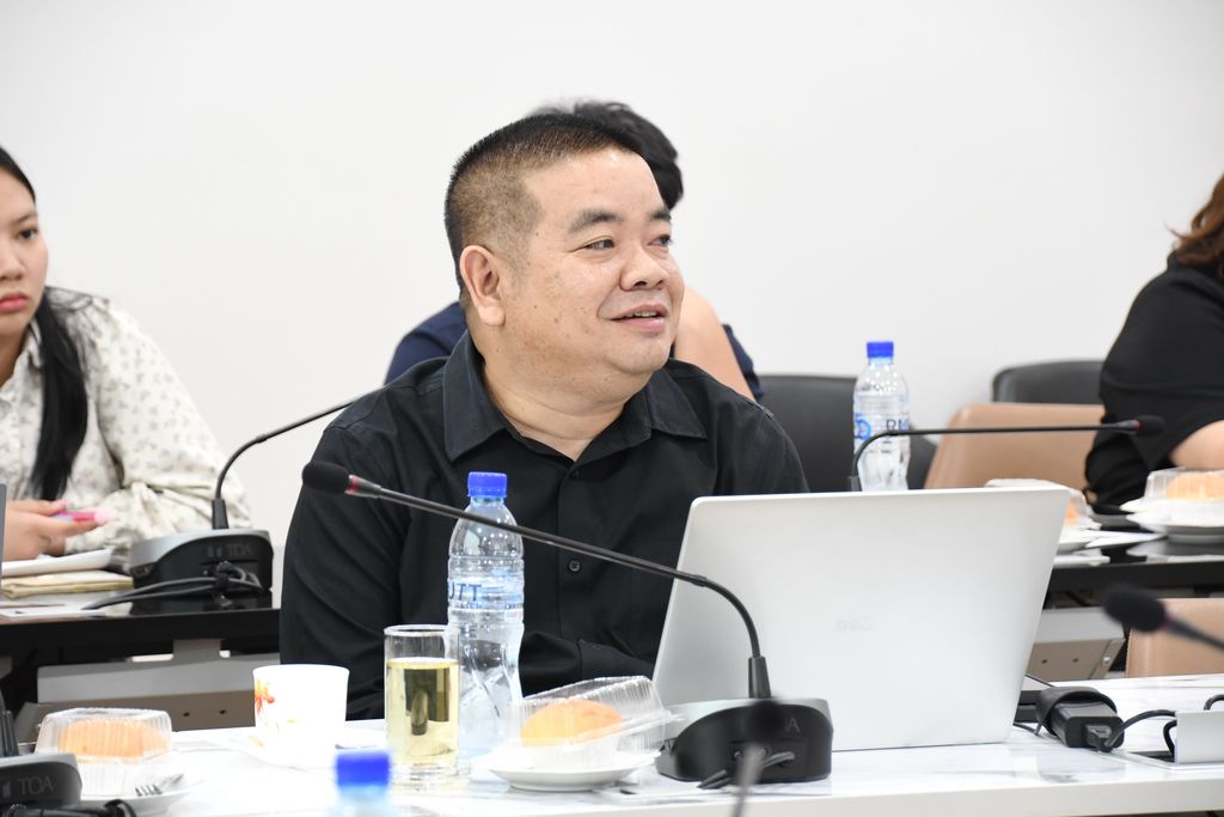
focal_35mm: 157
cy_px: 408
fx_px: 5338
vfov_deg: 8.7
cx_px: 612
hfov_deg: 13.1
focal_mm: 105
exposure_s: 1/30
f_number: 5.6
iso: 1600
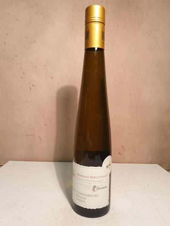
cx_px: 85
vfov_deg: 67.3
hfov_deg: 53.1
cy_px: 113
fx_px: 170
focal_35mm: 26
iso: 64
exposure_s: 1/50
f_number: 1.5
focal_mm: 4.3
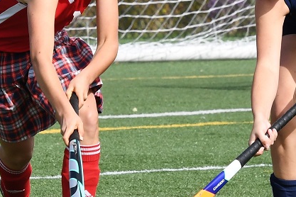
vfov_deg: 2.9
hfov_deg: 4.3
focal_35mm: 475
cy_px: 87
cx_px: 178
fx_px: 3905
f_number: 11
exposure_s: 1/1000
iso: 720
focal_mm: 155
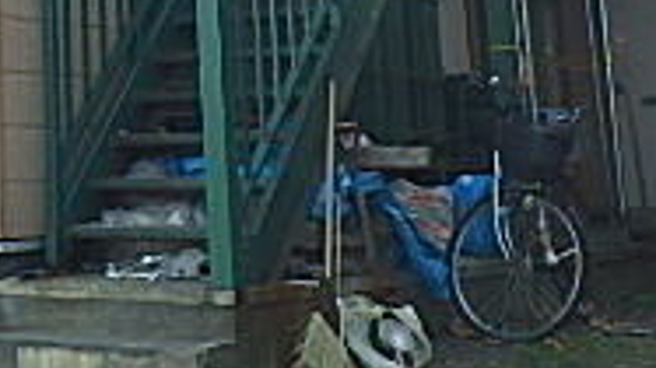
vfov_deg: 11.3
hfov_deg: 20.8
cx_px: -88
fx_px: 1687
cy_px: -354
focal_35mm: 97
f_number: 4.3
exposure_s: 1/200
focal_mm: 4.7
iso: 125
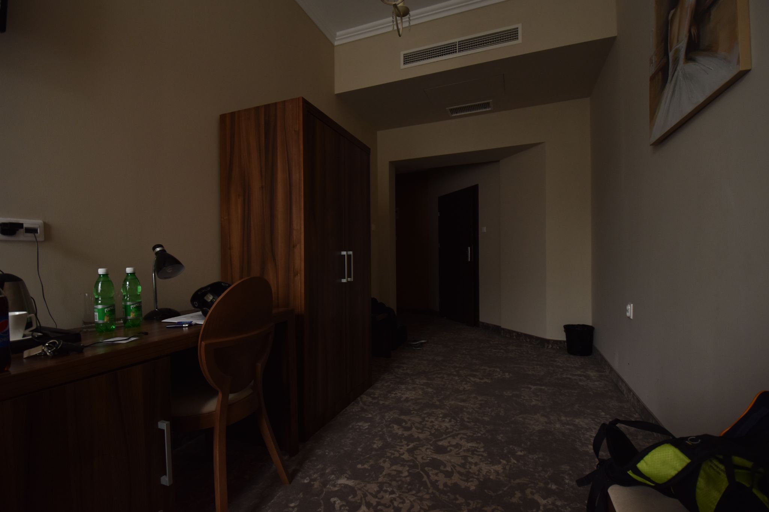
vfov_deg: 77.3
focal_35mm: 15
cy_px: 256
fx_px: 320
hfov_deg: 100.4
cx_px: 384
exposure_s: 1/50
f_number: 4.5
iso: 400
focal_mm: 10
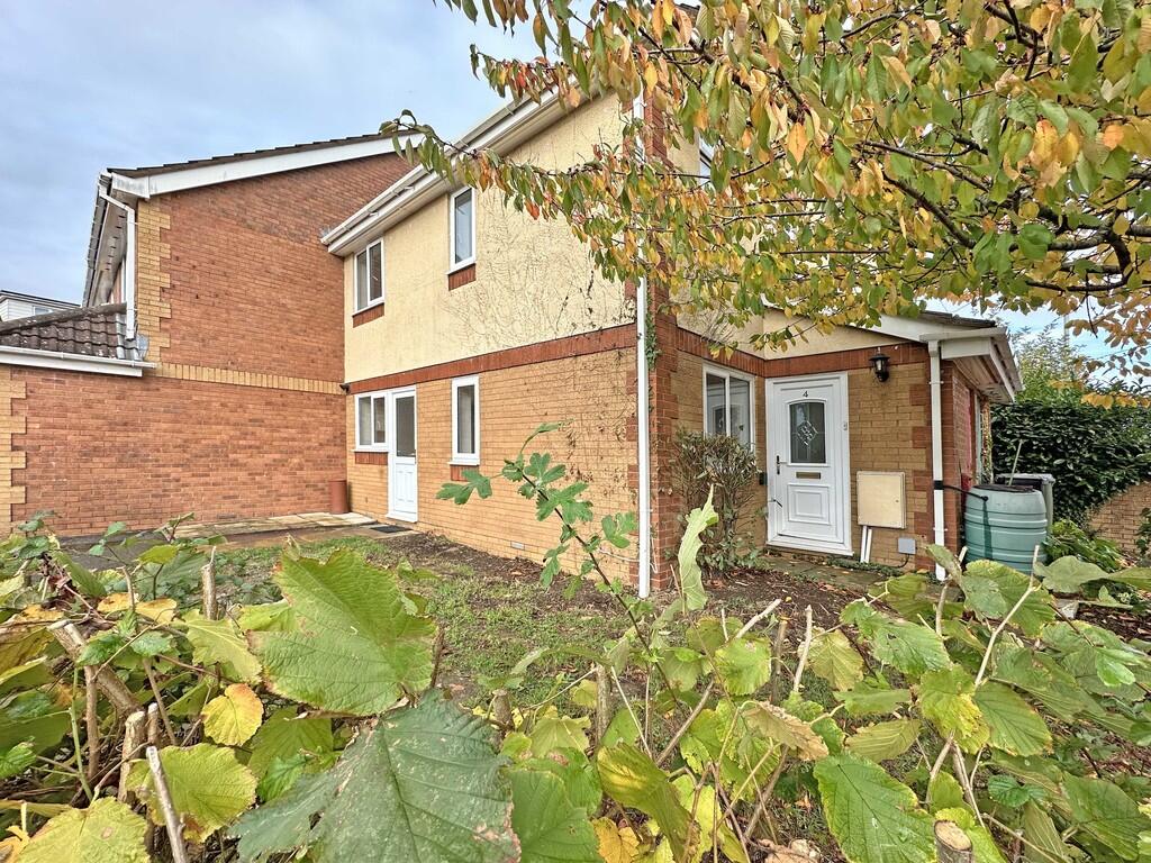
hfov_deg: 102.1
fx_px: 466
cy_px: 432
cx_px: 576
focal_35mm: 14
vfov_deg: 85.7
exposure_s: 1/545
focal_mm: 2.22
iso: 40
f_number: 2.2
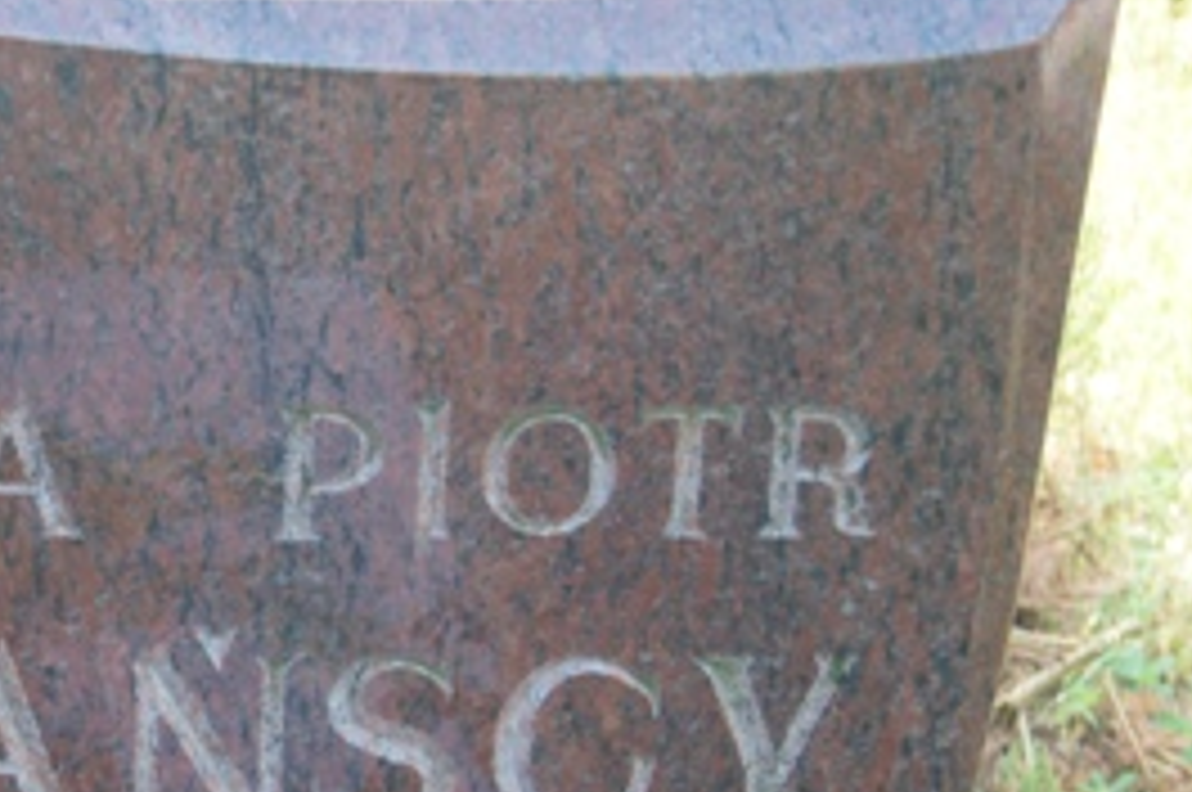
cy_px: 742
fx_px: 5397
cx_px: -157
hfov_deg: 12.4
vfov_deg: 8.4
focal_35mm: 163
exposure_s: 1/80
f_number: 5.6
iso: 250
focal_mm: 45
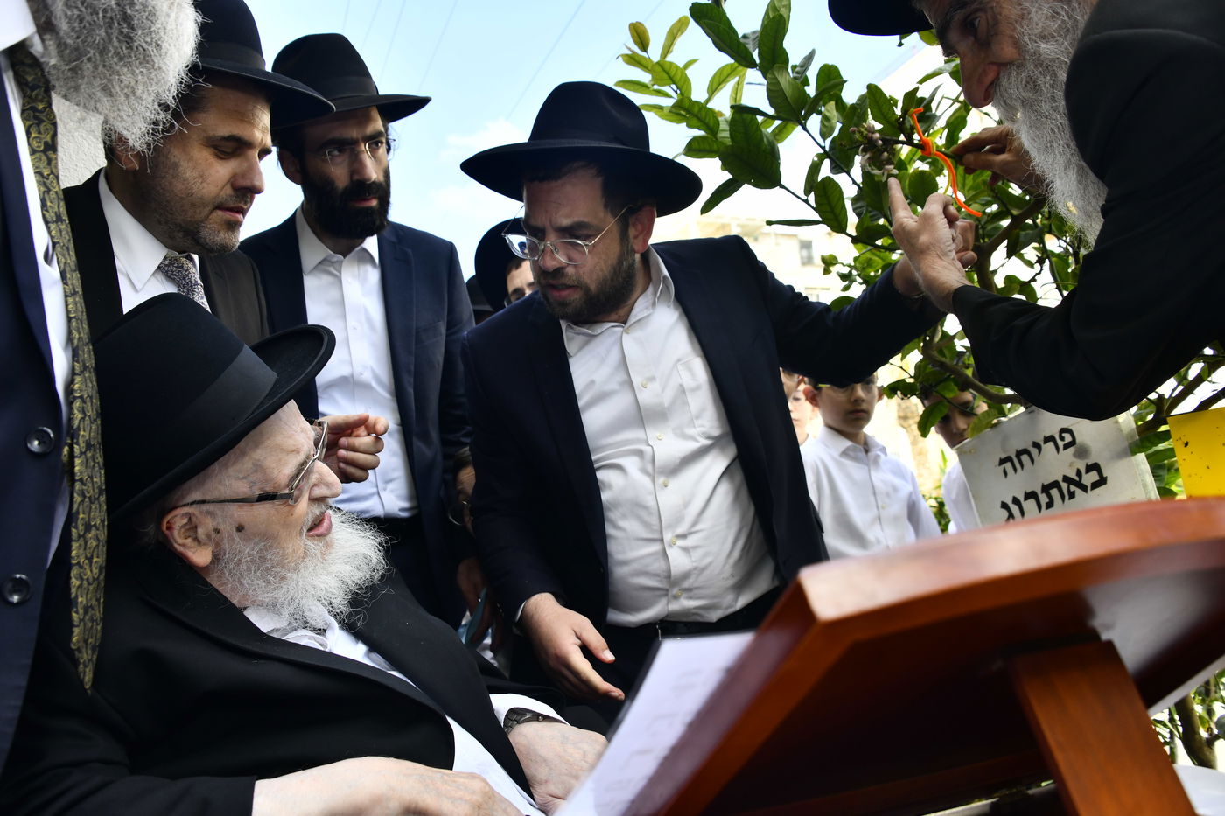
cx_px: 612
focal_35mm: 28
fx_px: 953
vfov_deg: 46.4
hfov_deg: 65.5
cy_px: 408
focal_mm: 28
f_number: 5.6
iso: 320
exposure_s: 1/320
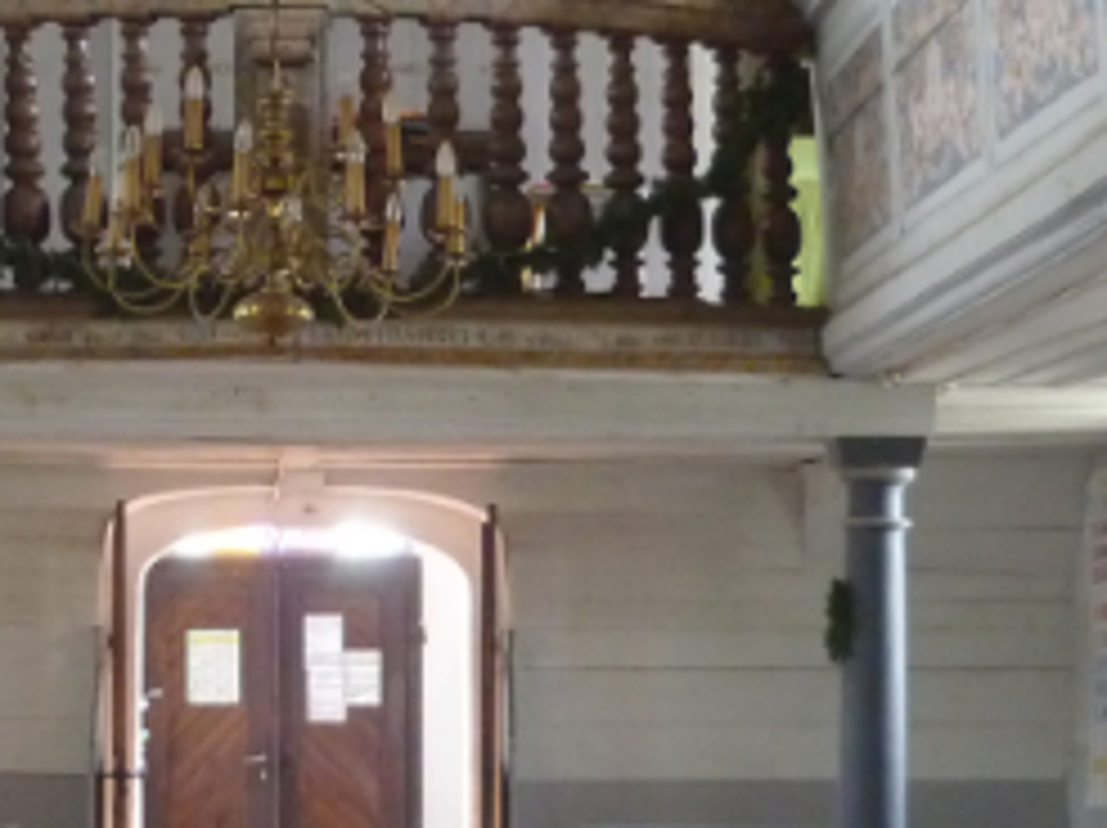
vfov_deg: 16.3
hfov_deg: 21.7
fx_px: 2875
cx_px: 320
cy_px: 263
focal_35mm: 90
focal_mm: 5.5
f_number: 2.8
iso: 400
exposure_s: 1/13
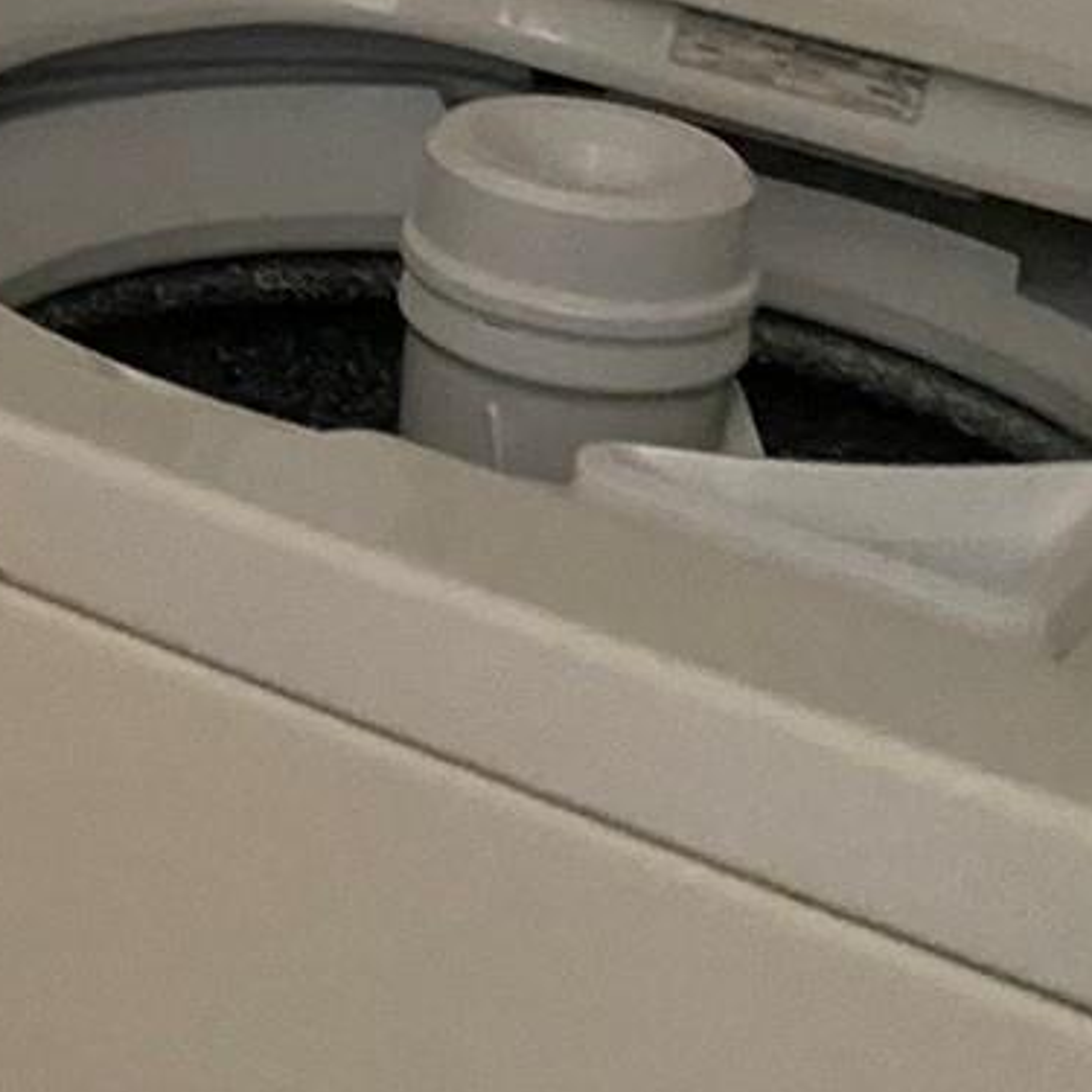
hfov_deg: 16.8
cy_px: -399
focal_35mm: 98
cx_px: -277
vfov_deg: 16.6
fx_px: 3498
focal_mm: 4.25
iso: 800
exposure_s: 1/30
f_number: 1.8
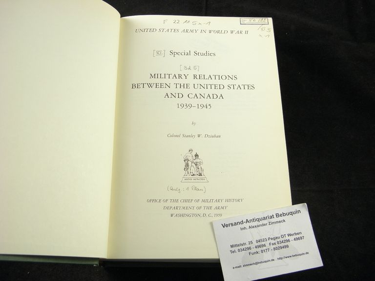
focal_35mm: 36
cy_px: 140
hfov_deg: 51.4
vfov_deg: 39.7
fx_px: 390
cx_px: 188
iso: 200
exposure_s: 1/30
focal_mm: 6.4
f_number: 3.7
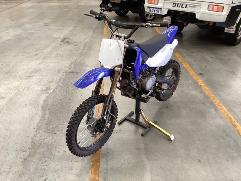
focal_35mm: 31
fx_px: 216
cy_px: 90
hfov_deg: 58.4
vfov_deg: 45.4
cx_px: 120
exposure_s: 1/50
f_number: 2.4
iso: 80
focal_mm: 3.3
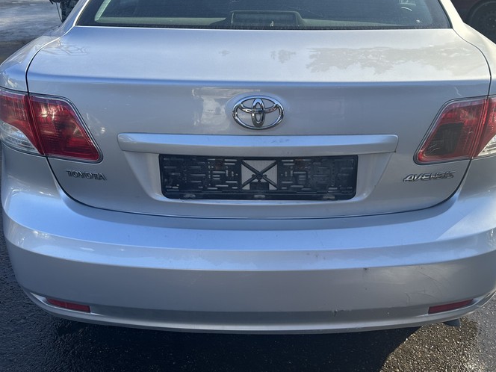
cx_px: 287
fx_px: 530
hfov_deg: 49.9
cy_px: 149
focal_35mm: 37
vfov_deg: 38.5
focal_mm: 6.86
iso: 80
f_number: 1.78
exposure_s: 1/1587
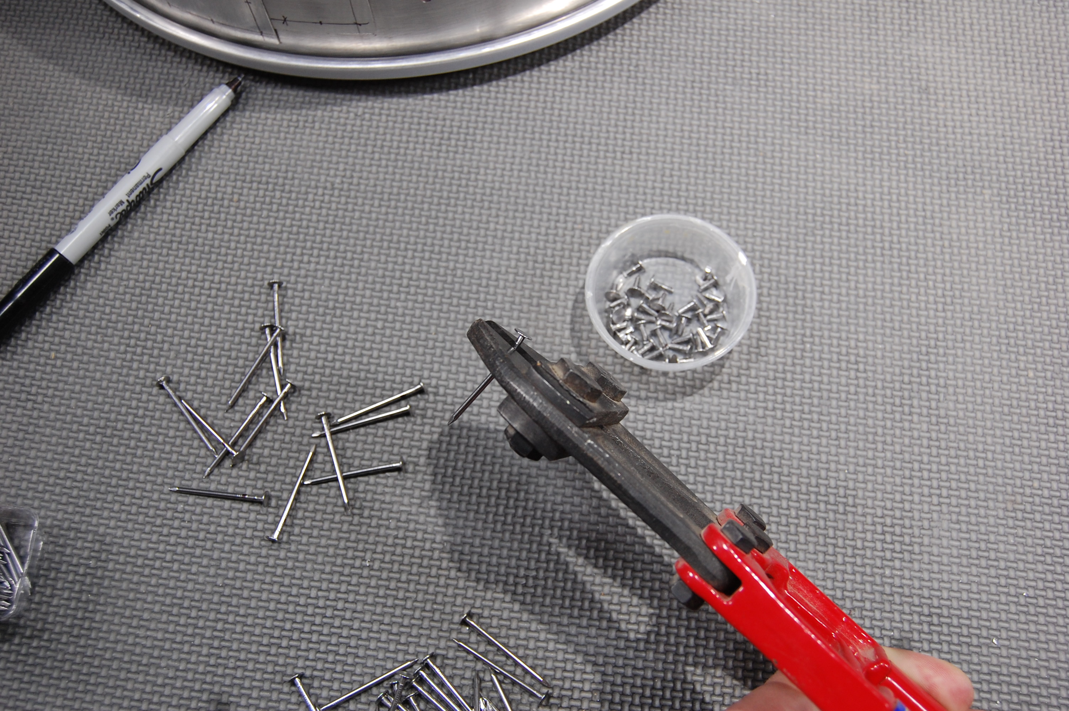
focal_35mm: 36
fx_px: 1068
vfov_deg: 36.8
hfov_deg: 53.2
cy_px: 356
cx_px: 534
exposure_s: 1/60
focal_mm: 24
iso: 400
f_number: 4
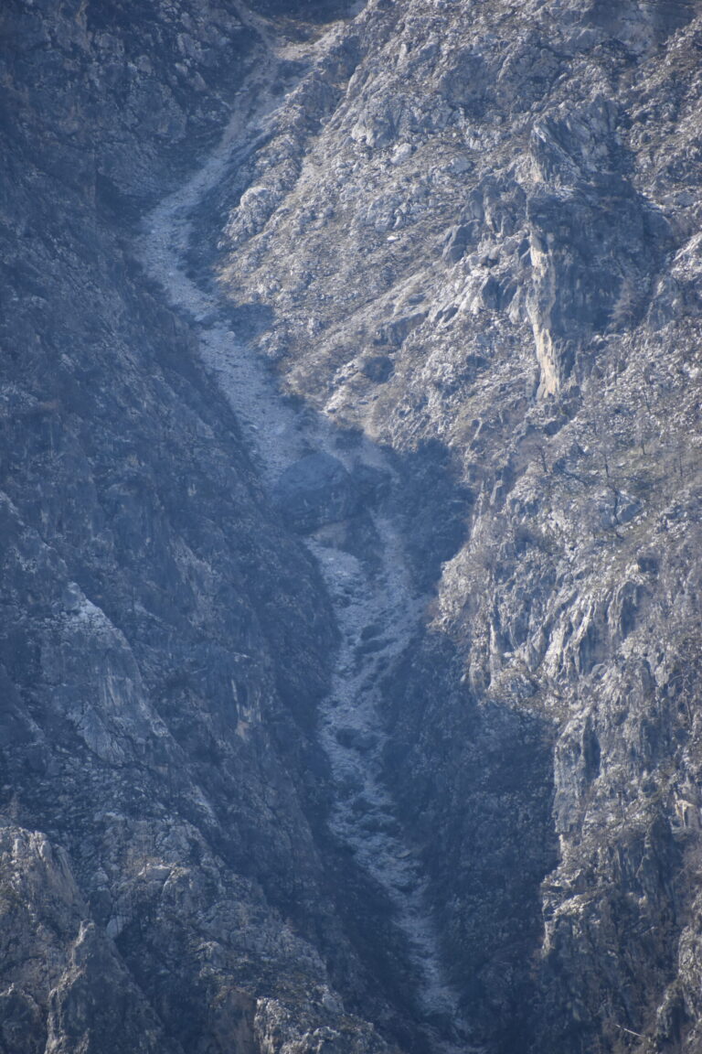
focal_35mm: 450
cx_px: 351
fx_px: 13161
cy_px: 527
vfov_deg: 4.6
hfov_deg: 3.1
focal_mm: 300
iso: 200
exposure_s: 1/500
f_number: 6.3
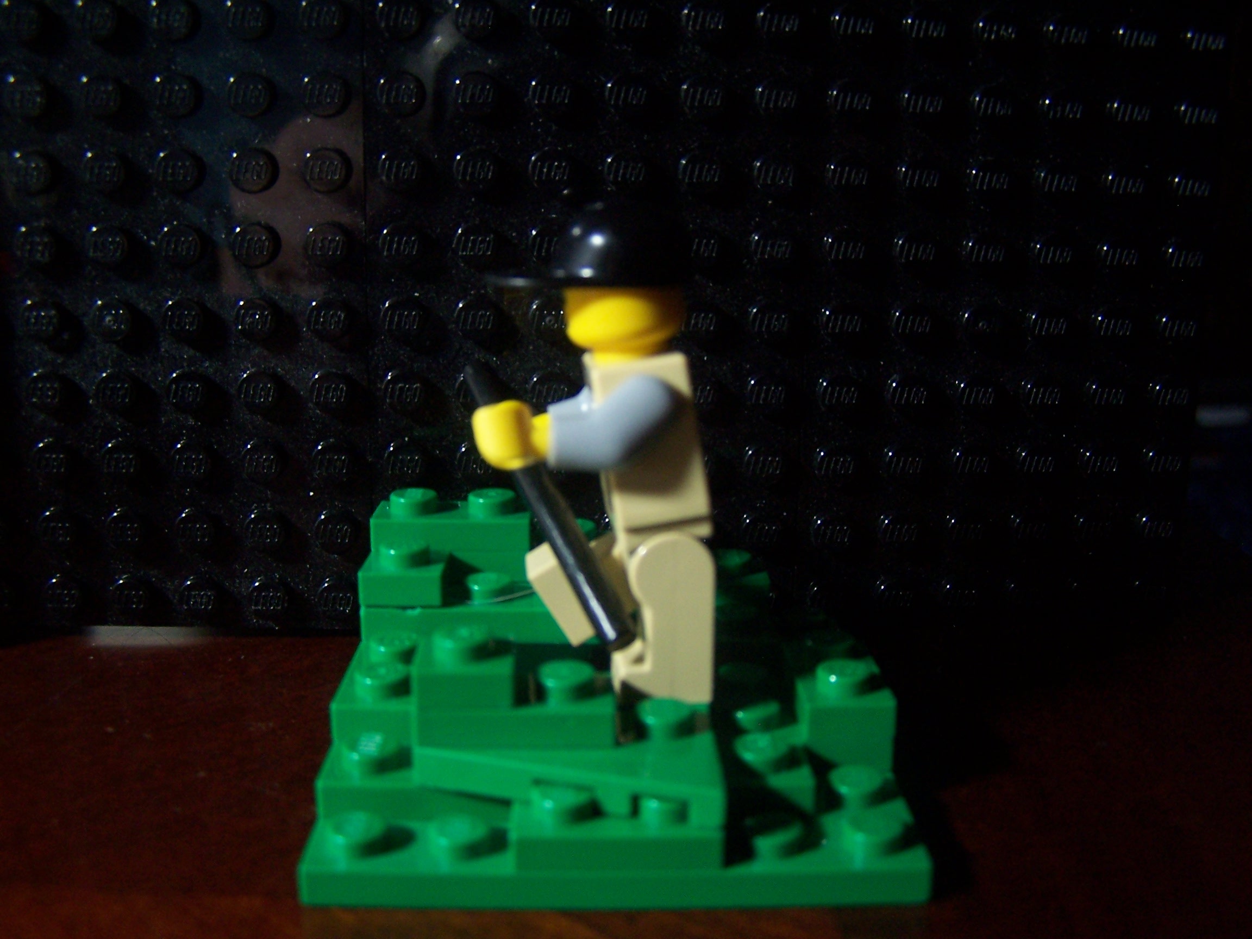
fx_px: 1374
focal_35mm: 38
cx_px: 626
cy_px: 470
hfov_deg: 49.0
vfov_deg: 37.7
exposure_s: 1/8
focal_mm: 6.3
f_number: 2.8
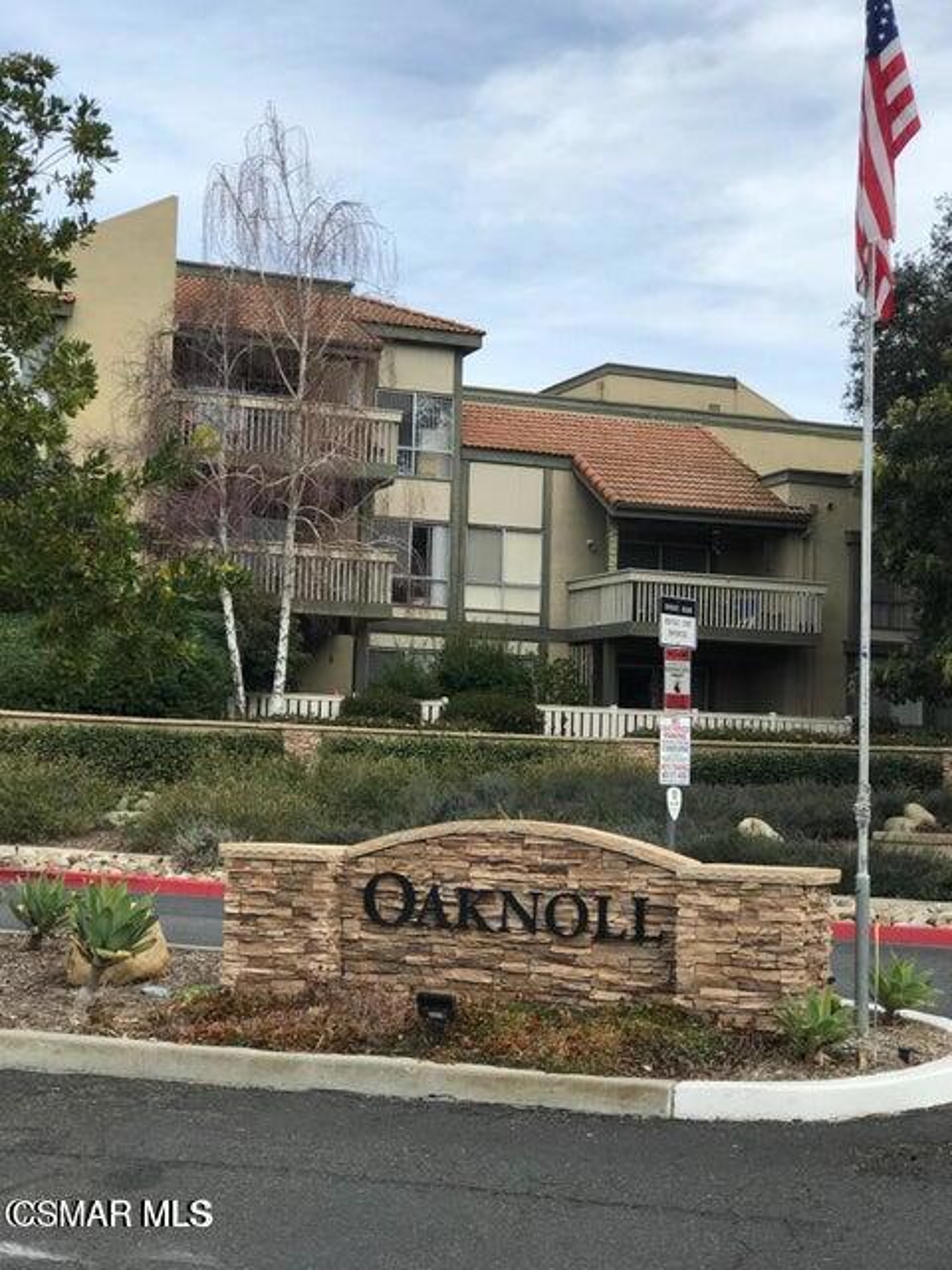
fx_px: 2090
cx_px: 476
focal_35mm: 57
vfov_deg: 33.8
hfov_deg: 25.7
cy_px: 635
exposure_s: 1/694
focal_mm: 6.6
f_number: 2.8
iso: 20
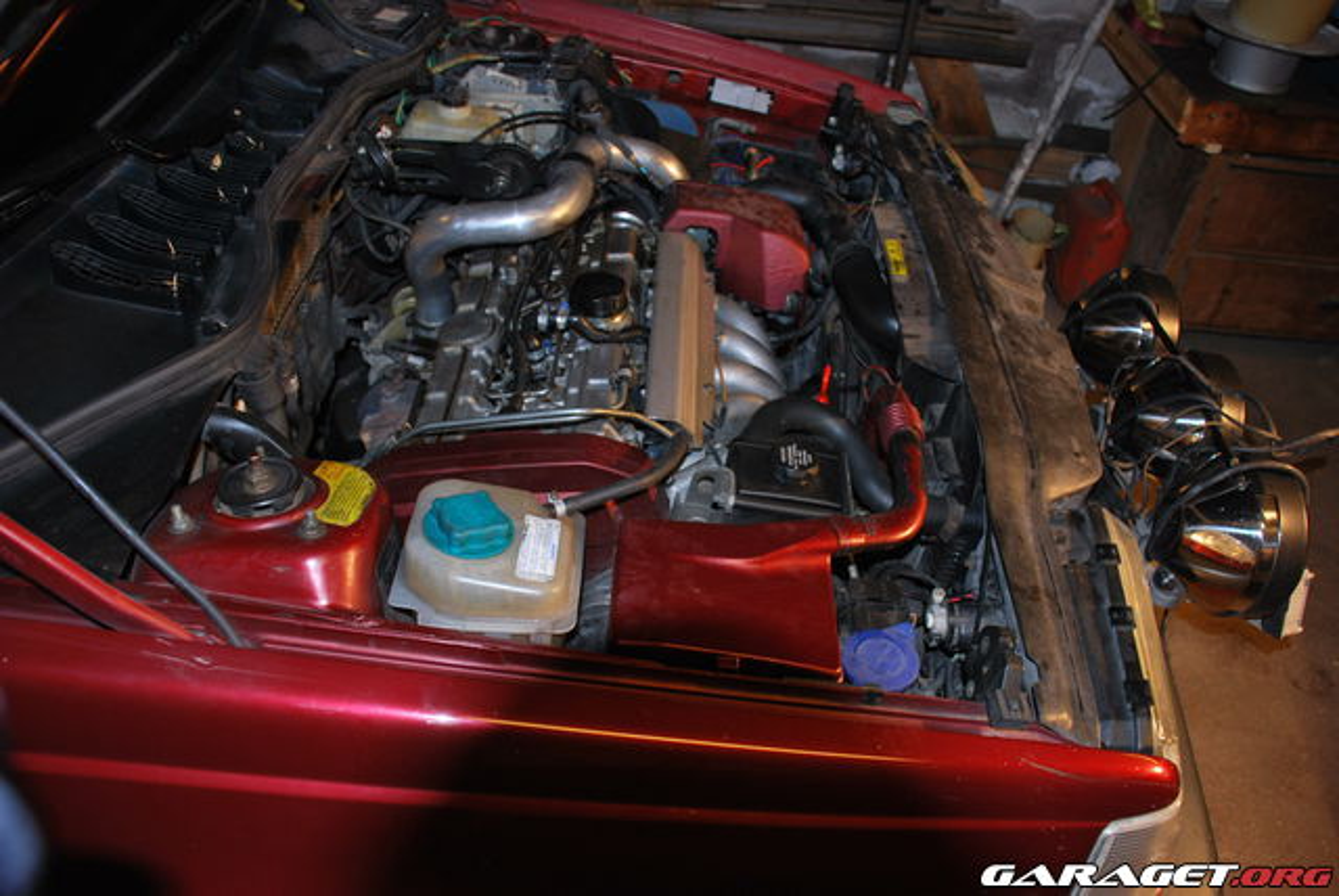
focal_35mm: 30
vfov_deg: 43.7
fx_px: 1117
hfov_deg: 61.9
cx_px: 670
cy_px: 448
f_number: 3.5
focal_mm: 20
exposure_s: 1/60
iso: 200
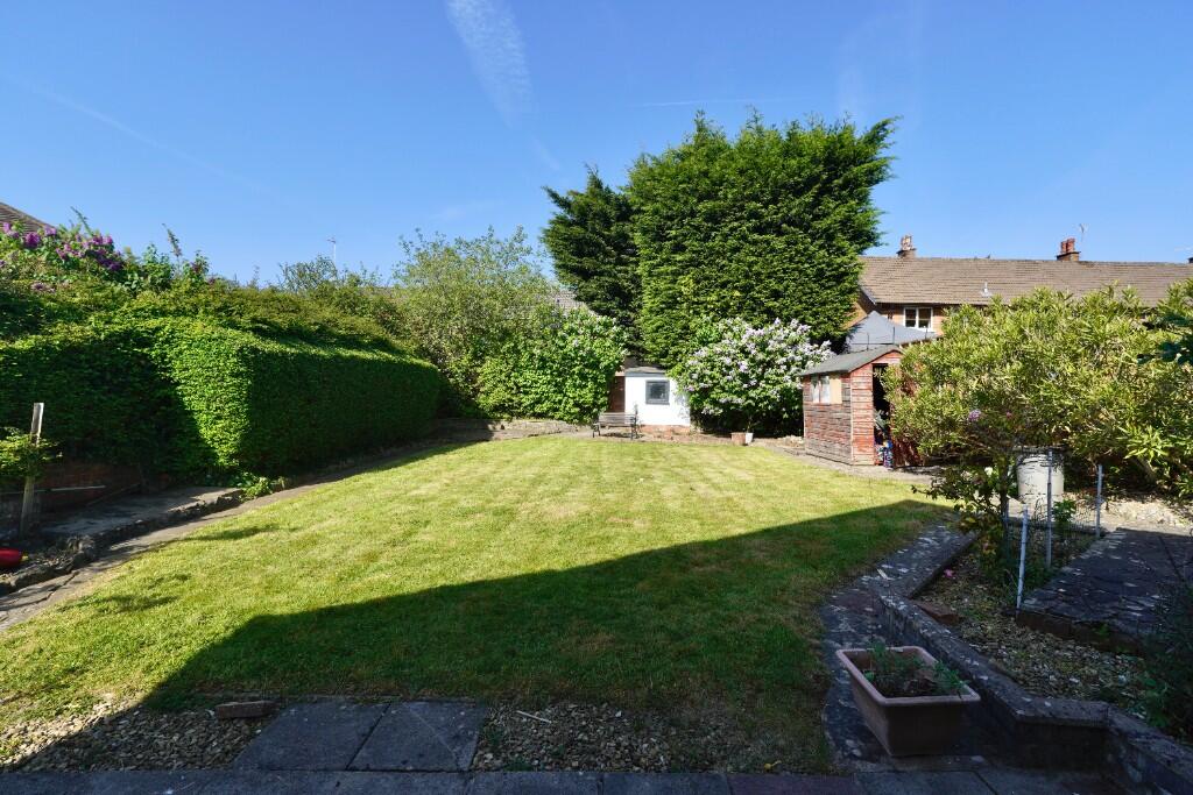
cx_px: 596
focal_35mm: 16
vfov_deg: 72.1
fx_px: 547
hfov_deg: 95.0
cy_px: 398
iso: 100
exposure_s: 1/640
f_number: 4.5
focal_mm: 11
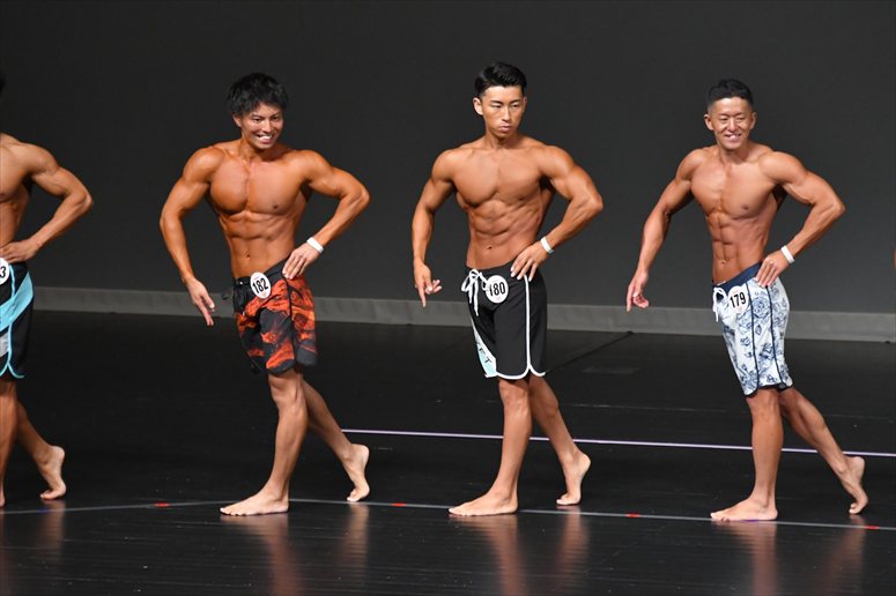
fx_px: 7836
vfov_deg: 4.4
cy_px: 298
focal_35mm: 315
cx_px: 448
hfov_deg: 6.5
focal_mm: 210
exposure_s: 1/400
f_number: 5.6
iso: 4000
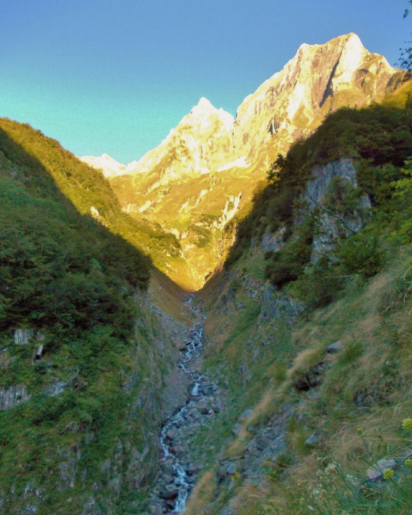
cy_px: 273
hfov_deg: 48.5
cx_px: 209
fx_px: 457
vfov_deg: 58.7
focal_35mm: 30
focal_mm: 4
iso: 125
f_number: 2.7
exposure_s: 1/250
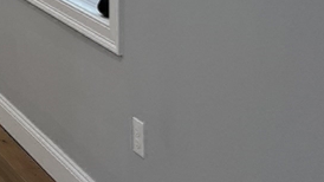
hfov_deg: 18.1
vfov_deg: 10.0
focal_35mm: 106
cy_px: -248
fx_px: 910
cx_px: -150
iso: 50
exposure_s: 1/121
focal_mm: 5.7
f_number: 1.5
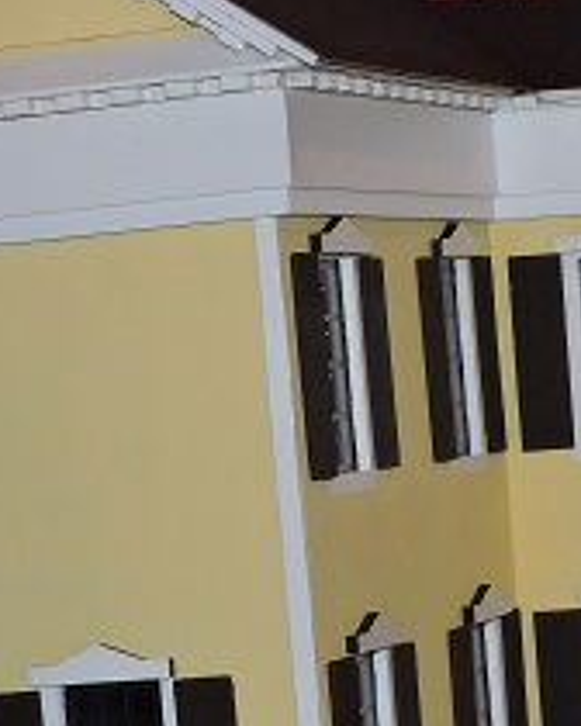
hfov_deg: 7.9
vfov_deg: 9.9
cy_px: 325
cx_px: 595
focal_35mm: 195
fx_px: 4191
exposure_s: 1/30
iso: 200
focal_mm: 11.6
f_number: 4.2
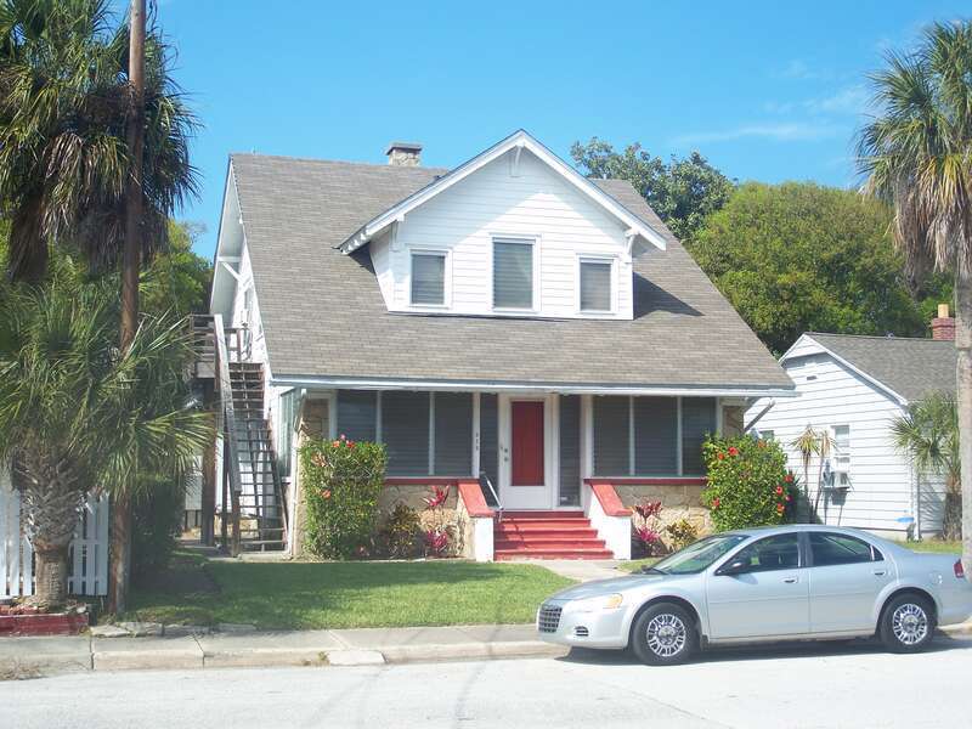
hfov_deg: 37.5
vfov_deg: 28.6
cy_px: 364
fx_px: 1432
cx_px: 486
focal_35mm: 51
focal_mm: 10.7
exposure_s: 1/640
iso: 64
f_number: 3.2
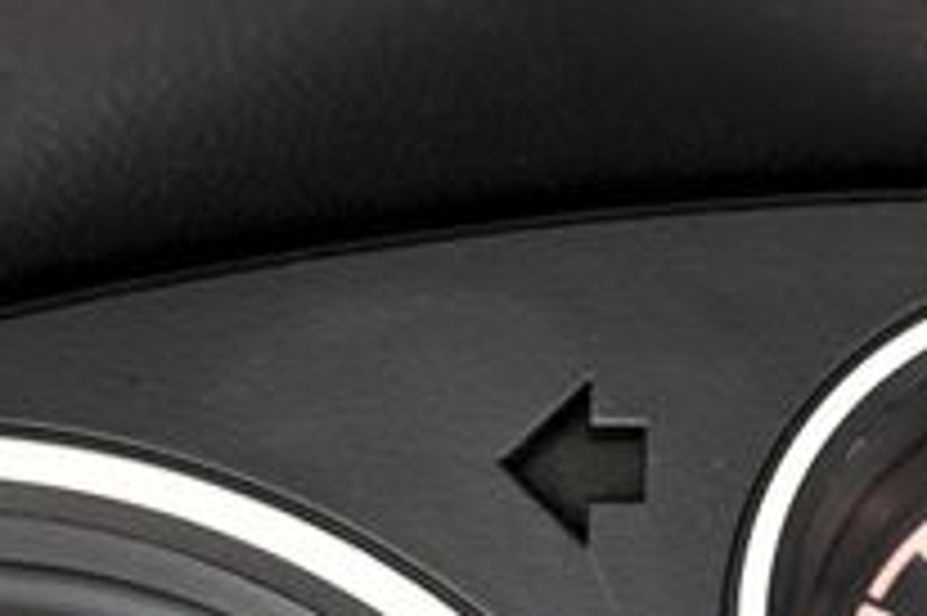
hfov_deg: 9.5
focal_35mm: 214
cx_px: 994
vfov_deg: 6.4
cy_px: 780
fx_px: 5506
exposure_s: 1/60
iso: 640
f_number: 4
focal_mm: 43
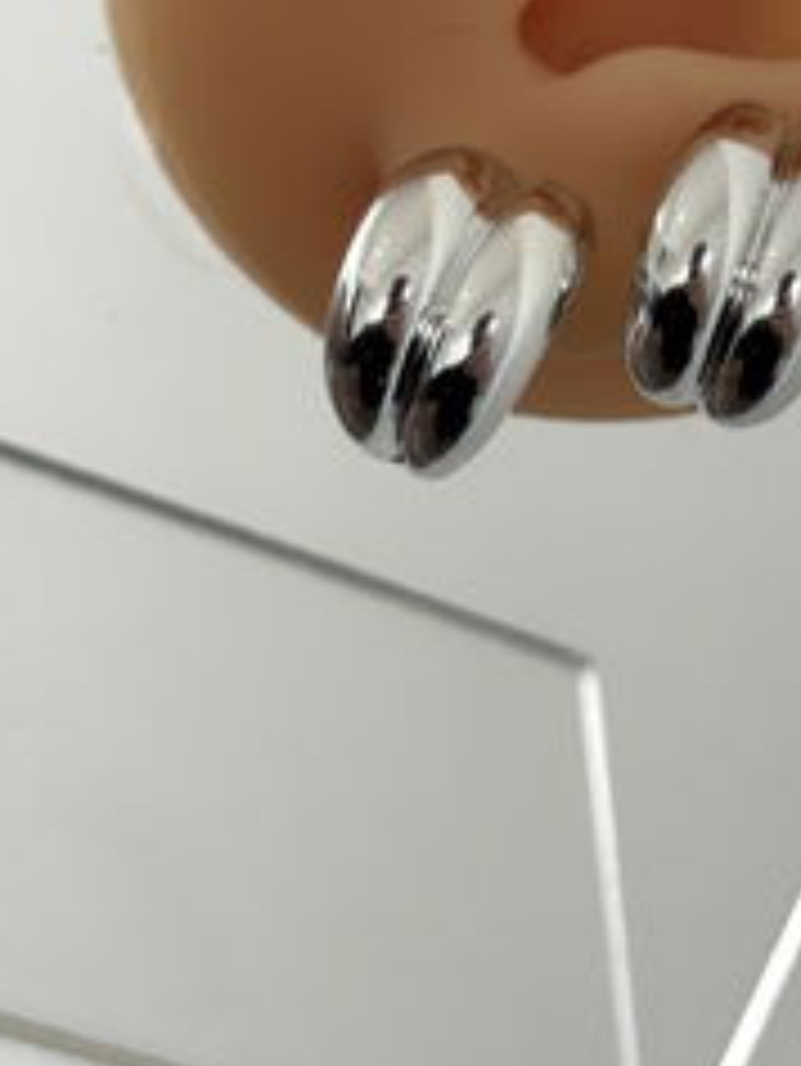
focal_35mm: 108
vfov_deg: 18.0
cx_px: 729
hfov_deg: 13.6
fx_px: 3329
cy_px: 155
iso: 64
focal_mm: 6.76
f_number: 1.78
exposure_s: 1/209
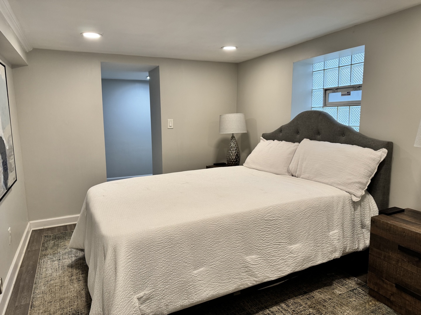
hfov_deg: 71.6
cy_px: 158
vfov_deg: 56.8
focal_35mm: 24
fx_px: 292
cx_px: 210
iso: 160
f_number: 1.78
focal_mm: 6.76
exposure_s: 1/120
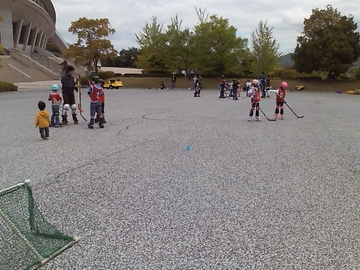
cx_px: 180
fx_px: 302
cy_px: 135
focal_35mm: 29
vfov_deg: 48.2
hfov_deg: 61.7
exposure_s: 1/1136
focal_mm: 3.73
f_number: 3.5
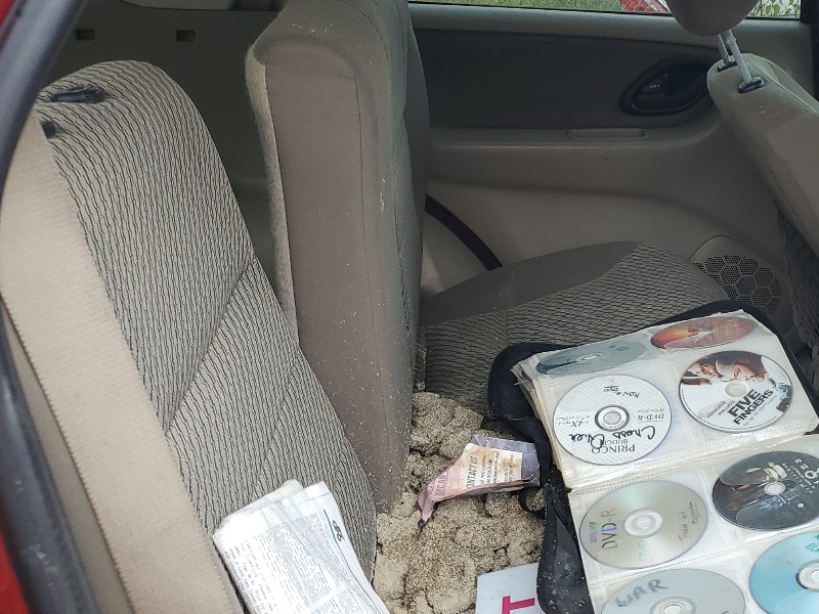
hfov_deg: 34.9
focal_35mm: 52
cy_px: 206
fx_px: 1230
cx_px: 725
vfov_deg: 27.9
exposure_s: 1/357
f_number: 1.5
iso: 50
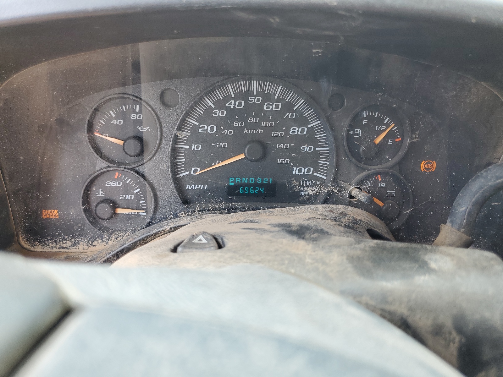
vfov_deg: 53.1
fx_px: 378
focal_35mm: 26
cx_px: 252
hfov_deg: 67.3
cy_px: 188
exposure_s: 1/120
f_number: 1.5
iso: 53
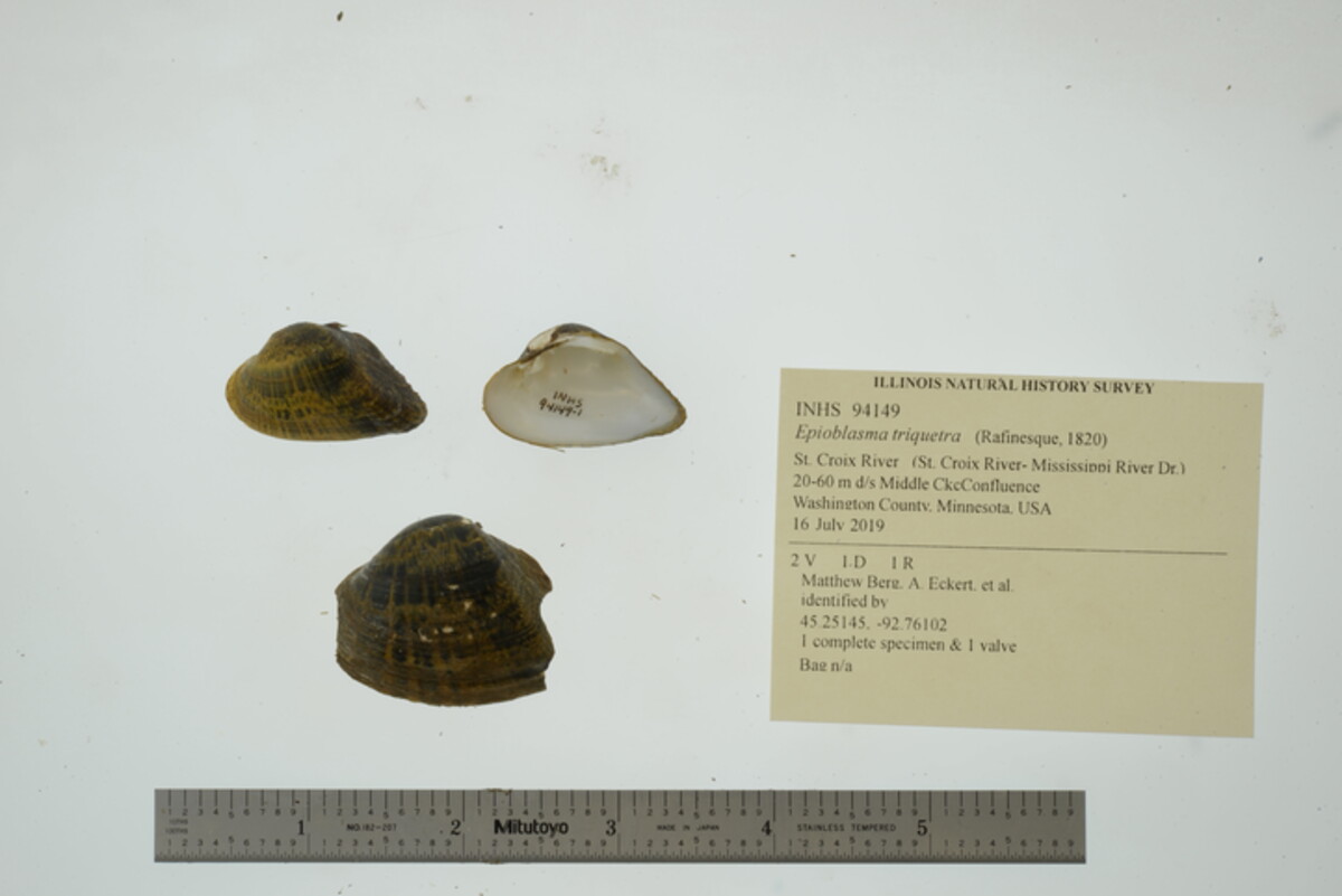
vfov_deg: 22.6
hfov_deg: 33.4
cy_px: 448
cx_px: 671
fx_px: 2237
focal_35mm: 60
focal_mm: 60
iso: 100
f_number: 32
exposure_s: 1/13
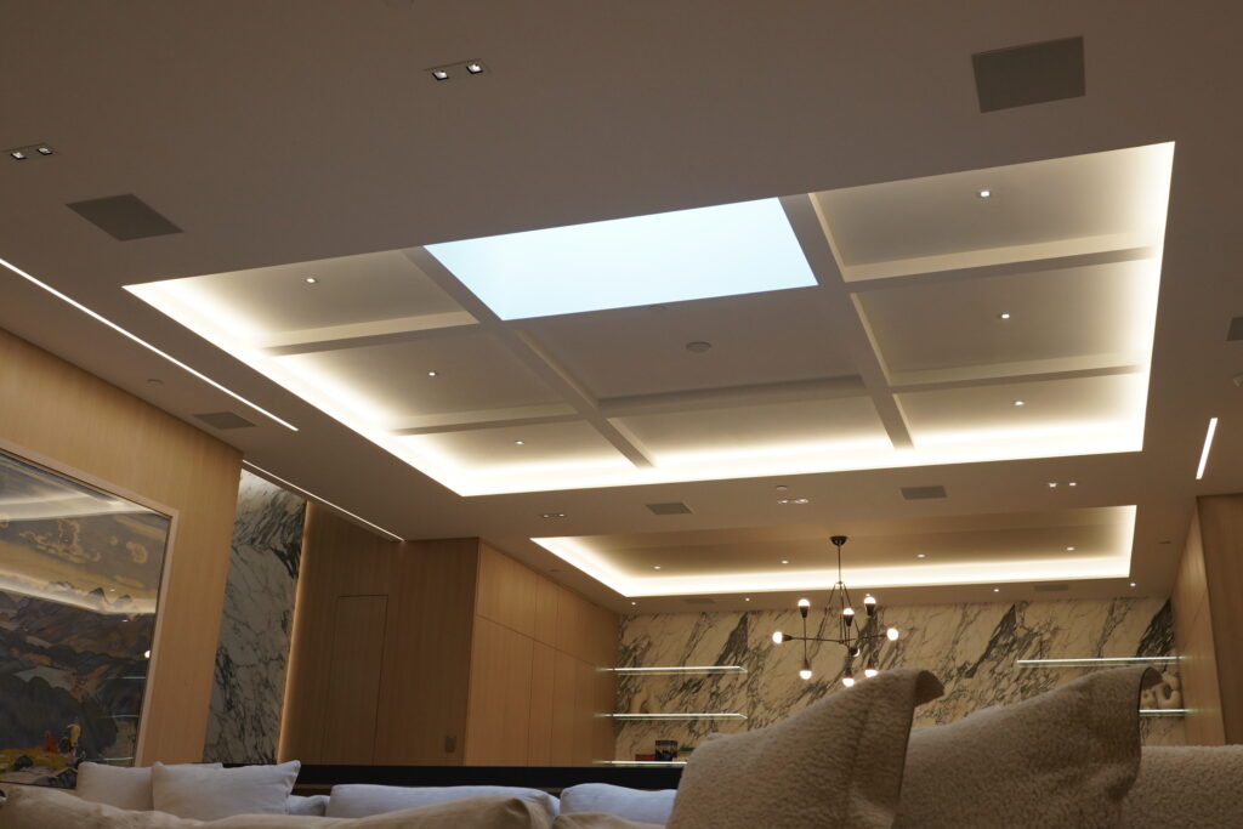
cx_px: 622
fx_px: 1243
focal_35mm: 36
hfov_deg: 53.1
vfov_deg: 36.9
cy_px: 414
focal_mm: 24
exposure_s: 1/100
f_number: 6.3
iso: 1000
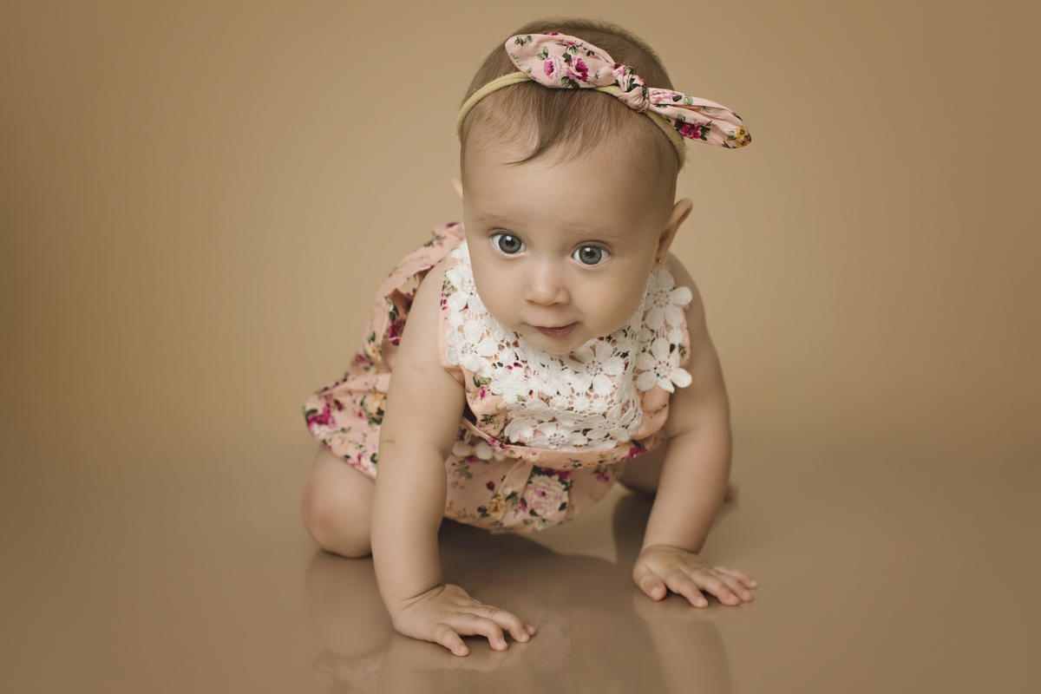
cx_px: 520
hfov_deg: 37.9
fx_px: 1518
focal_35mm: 52
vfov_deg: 25.8
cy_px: 347
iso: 640
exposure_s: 1/200
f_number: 4
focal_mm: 35
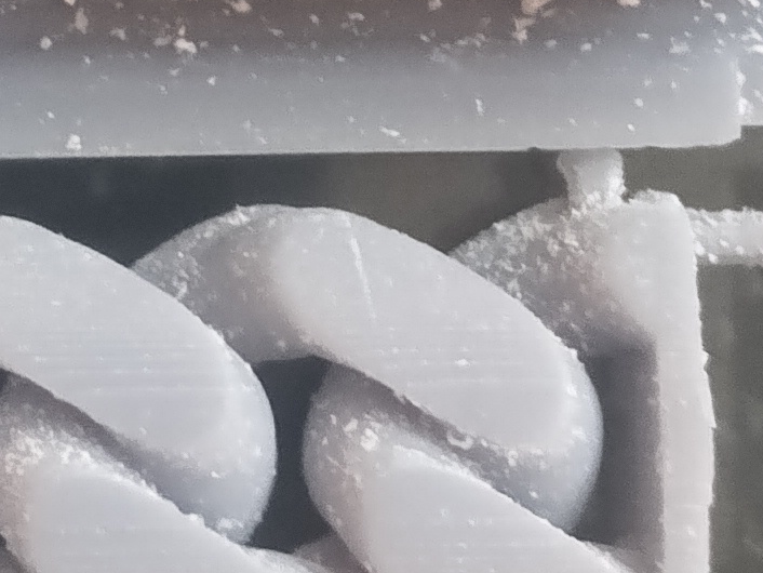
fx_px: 3572
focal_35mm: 162
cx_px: 208
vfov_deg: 9.1
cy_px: -76
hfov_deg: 12.2
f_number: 1.8
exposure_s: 1/25
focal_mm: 4.22
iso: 1114
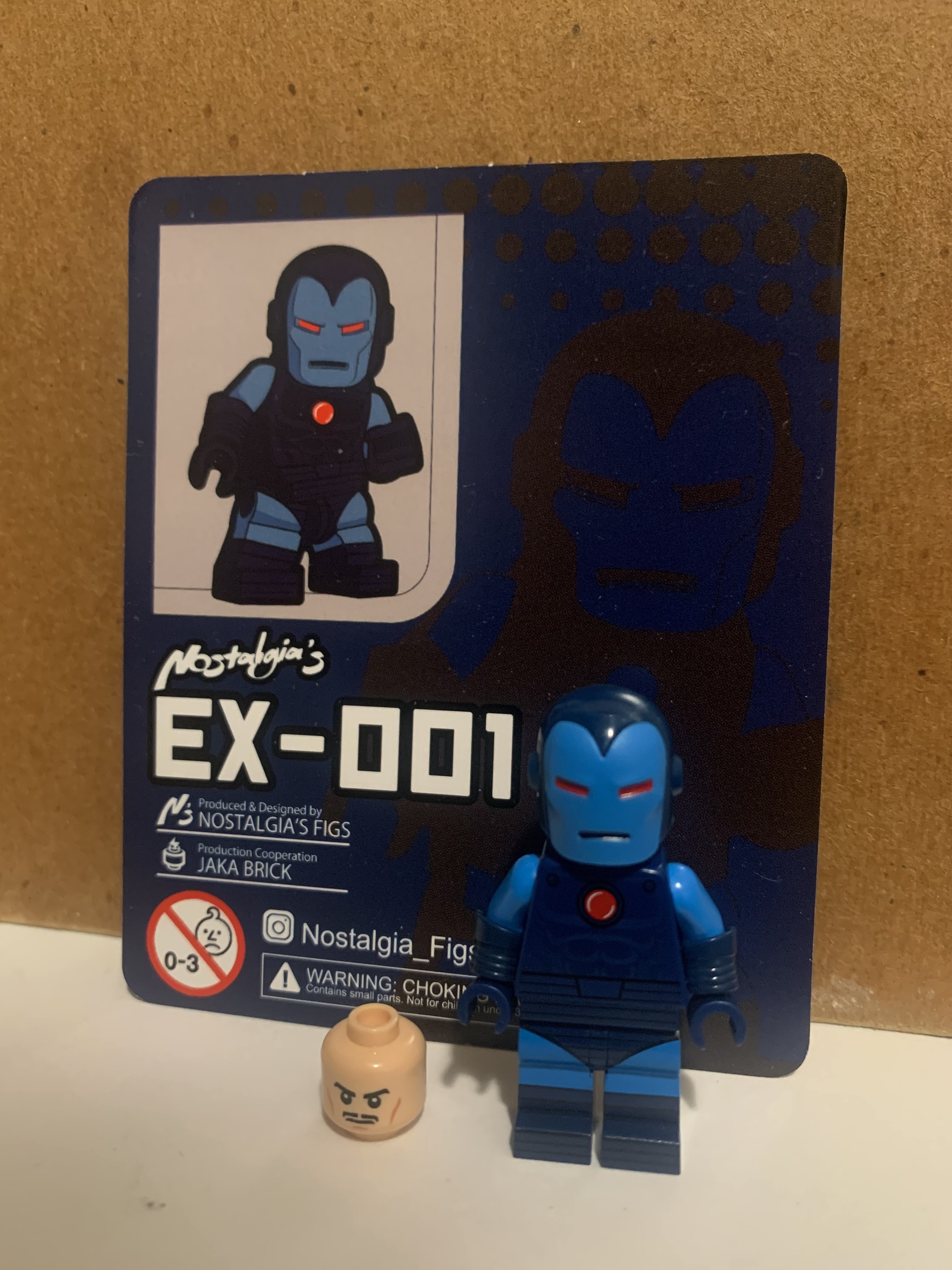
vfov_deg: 67.3
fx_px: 953
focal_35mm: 26
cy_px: 635
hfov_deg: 53.1
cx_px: 476
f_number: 1.8
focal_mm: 4.25
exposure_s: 1/40
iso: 320
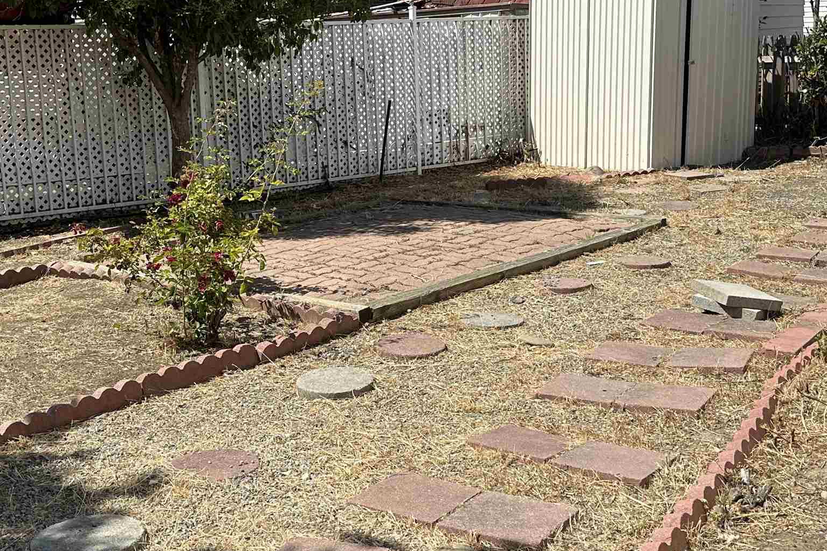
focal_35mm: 50
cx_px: 353
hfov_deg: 39.5
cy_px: 244
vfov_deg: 27.0
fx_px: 1148
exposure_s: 1/3717
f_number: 1.78
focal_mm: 6.86
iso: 80
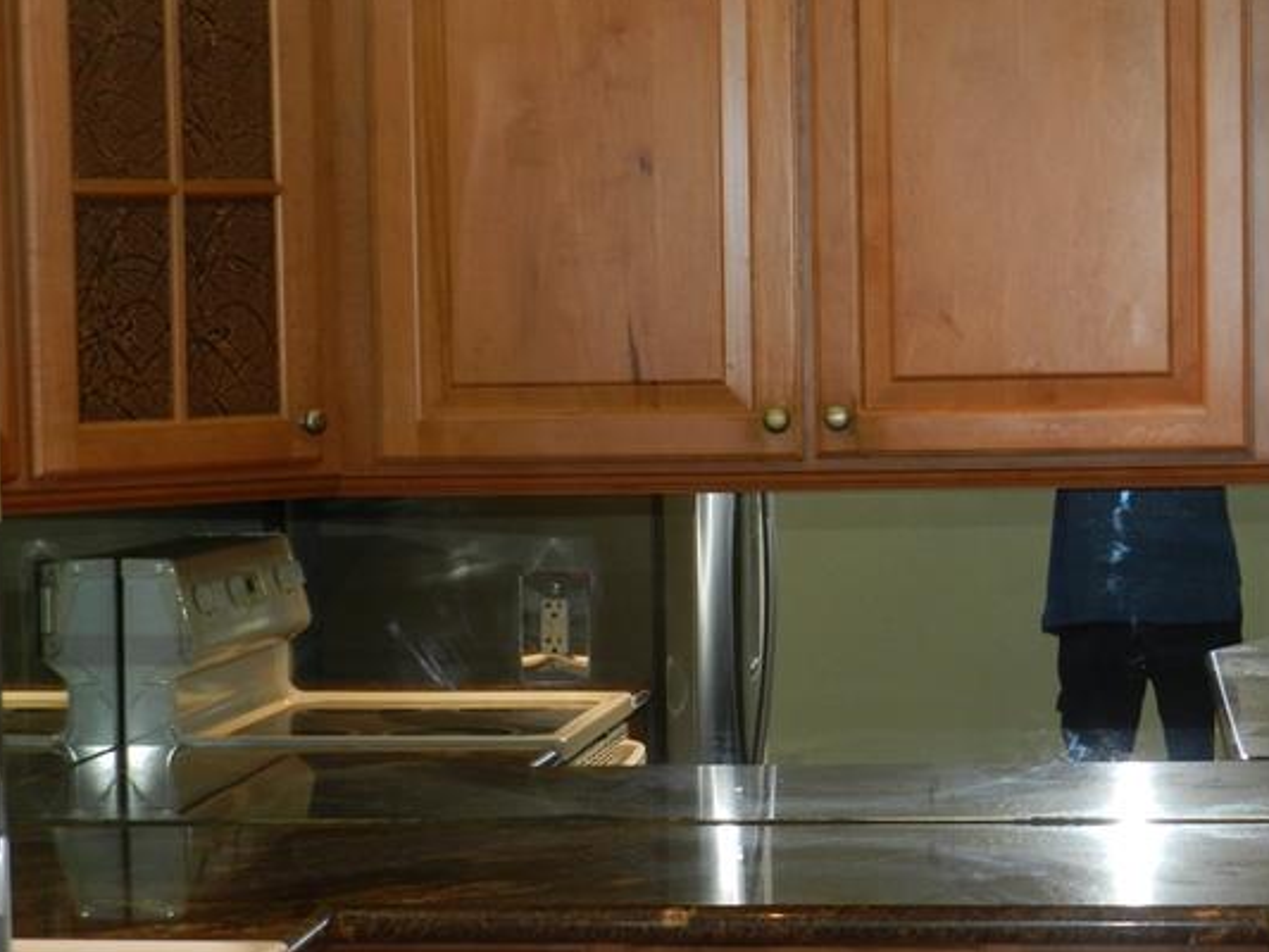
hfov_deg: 19.2
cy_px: 624
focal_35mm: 102
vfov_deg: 14.5
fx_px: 3740
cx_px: 802
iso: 200
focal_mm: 12.1
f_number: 4.7
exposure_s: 1/30
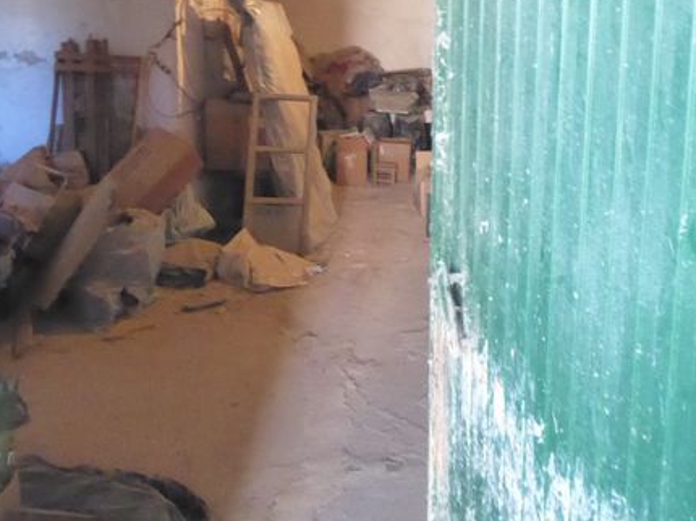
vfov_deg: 34.2
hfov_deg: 45.8
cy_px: 120
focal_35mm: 41
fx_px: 824
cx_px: 331
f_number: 3.3
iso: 2000
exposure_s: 1/15
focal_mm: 4.3
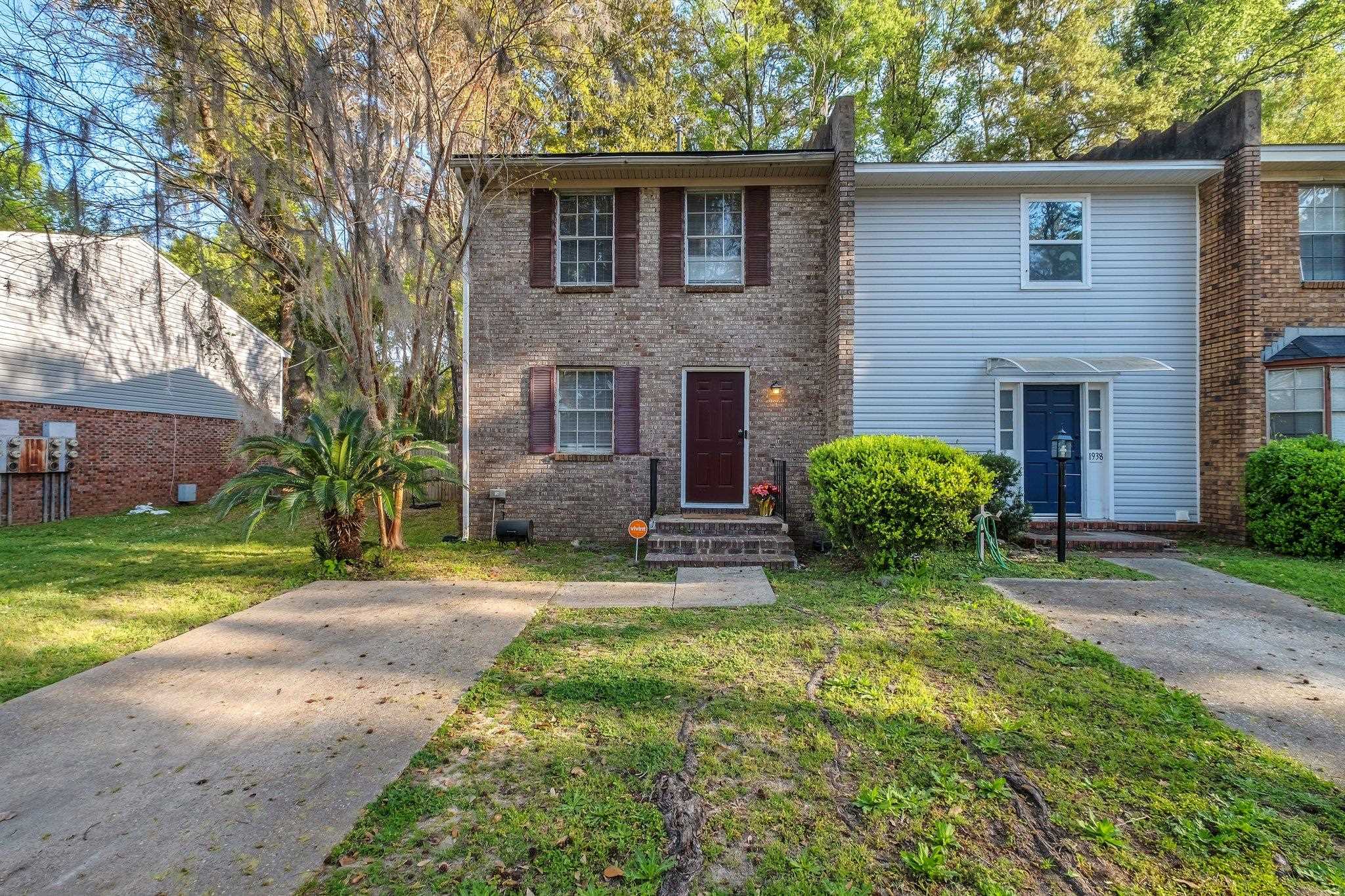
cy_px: 448
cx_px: 672
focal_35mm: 15
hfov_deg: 100.4
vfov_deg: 77.3
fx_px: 560
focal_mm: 10
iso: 320
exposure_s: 1/110
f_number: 10
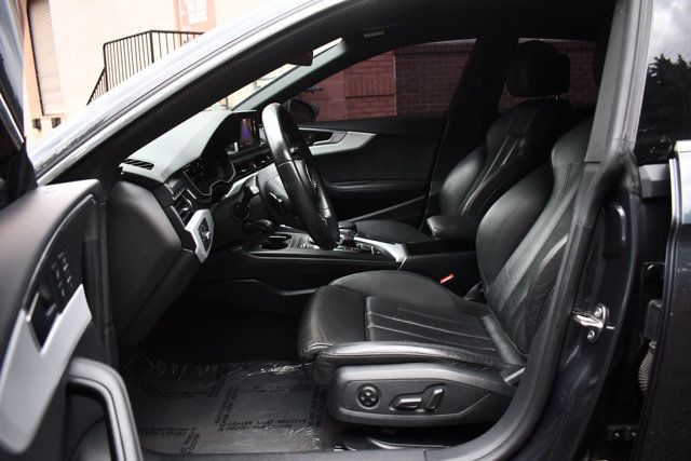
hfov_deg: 67.4
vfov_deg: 48.0
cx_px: 346
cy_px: 230
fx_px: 518
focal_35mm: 27
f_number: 3.5
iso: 800
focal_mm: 18
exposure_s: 1/200
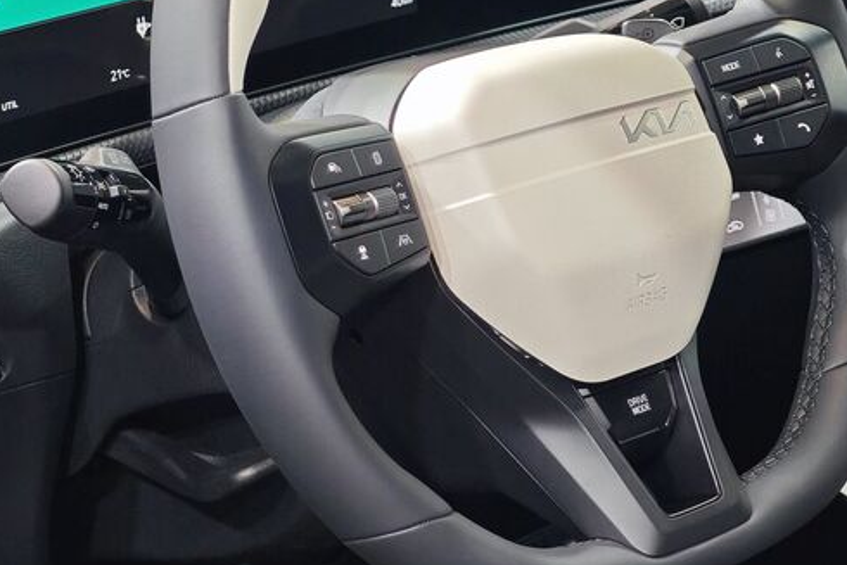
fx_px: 3201
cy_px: 120
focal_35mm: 136
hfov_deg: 15.1
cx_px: 451
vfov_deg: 10.1
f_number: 1.8
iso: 320
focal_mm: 12.28
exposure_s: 1/100
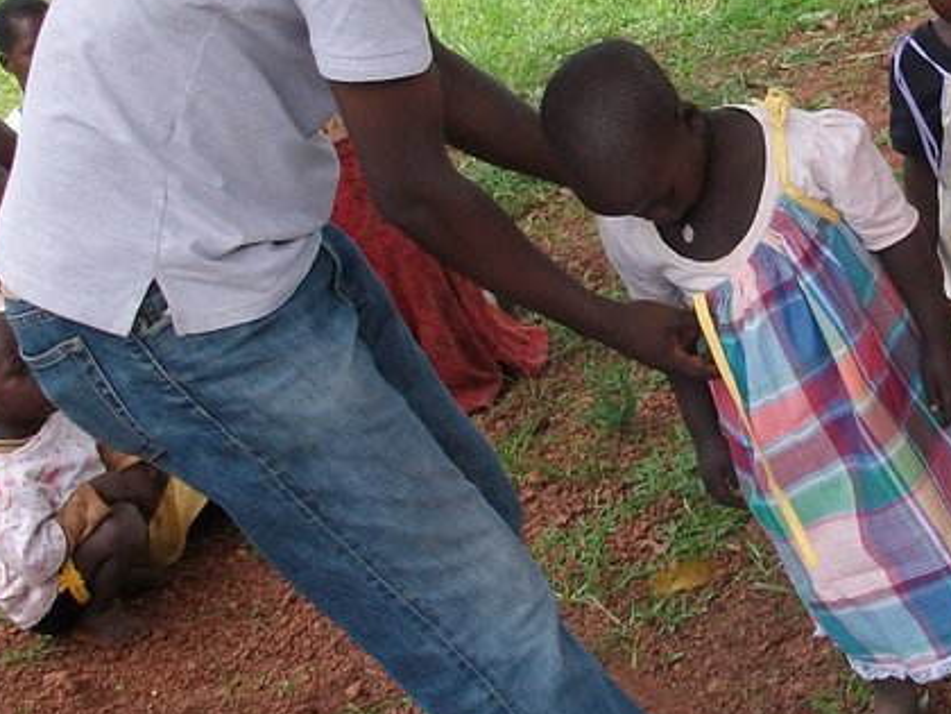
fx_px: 2143
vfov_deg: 18.7
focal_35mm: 78
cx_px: 729
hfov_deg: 24.7
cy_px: 145
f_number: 2.9
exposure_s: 1/226
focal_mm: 5.7
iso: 80
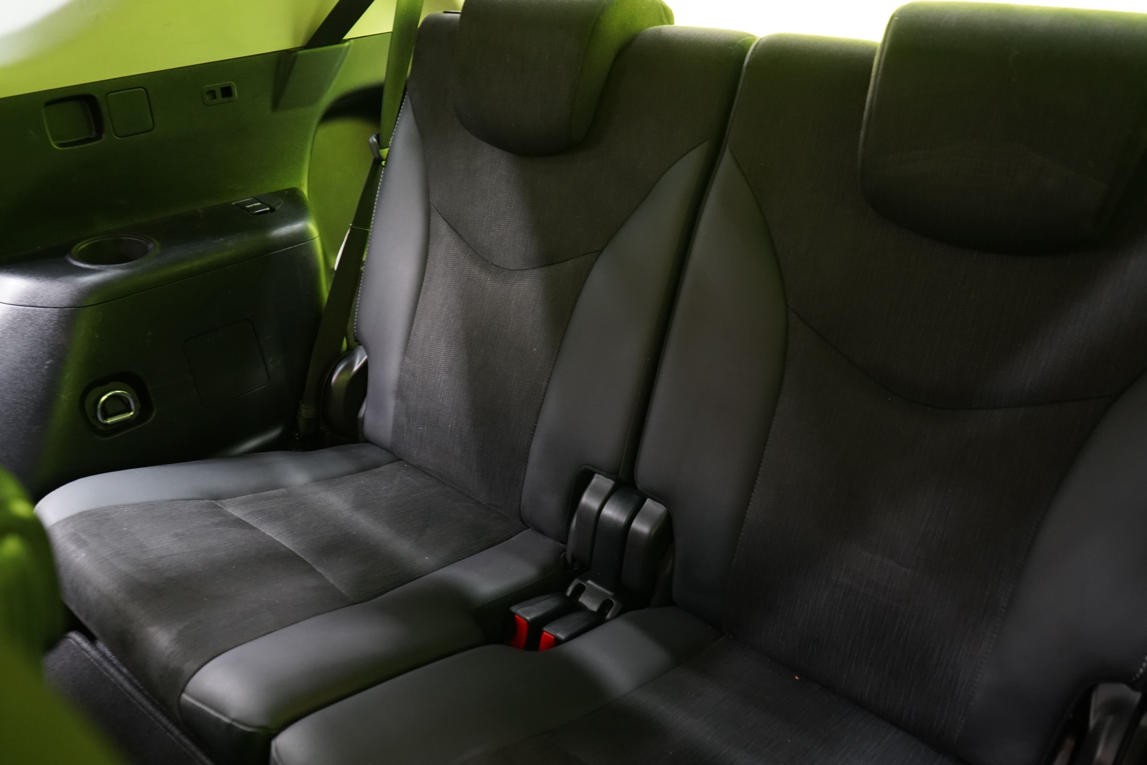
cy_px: 382
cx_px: 574
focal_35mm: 28
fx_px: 892
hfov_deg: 65.5
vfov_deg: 46.4
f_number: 5.6
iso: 4000
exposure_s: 1/8
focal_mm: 28
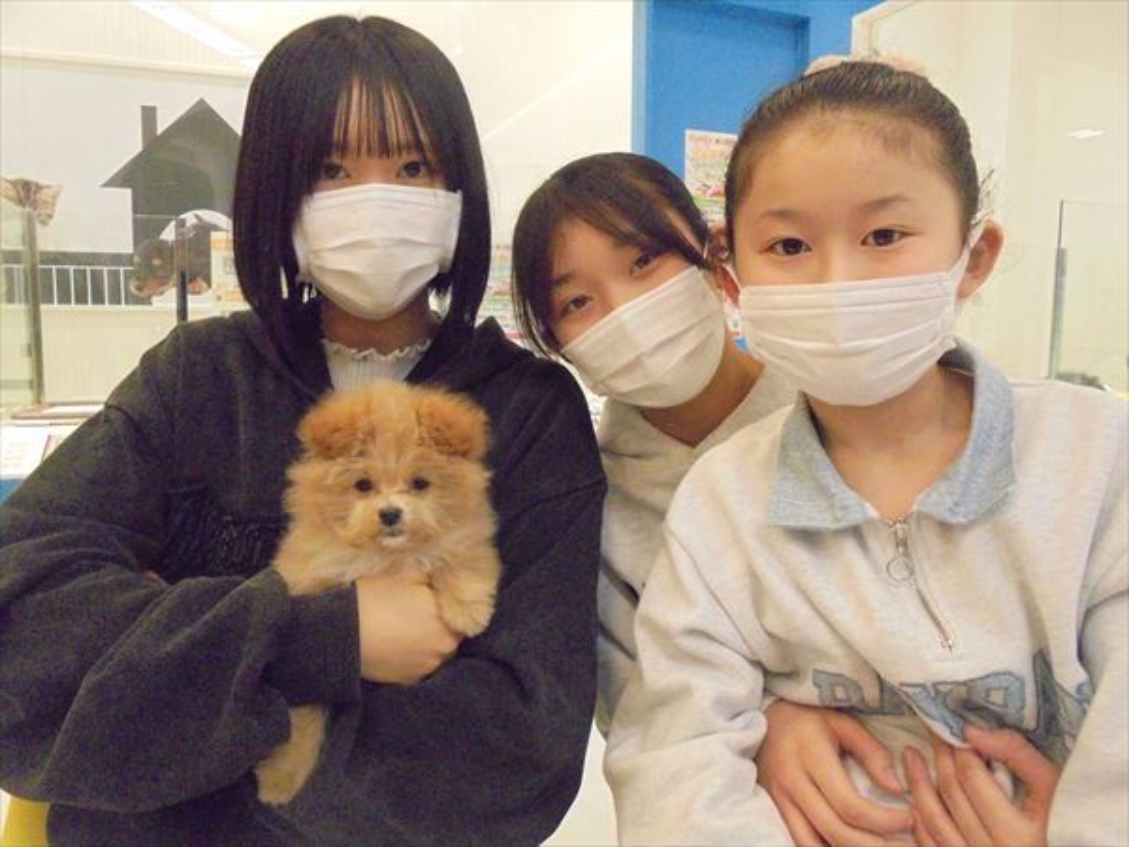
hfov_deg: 67.3
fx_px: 848
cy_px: 424
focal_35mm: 26
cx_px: 564
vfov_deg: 53.1
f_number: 3.5
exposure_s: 1/250
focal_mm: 4.6
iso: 1000
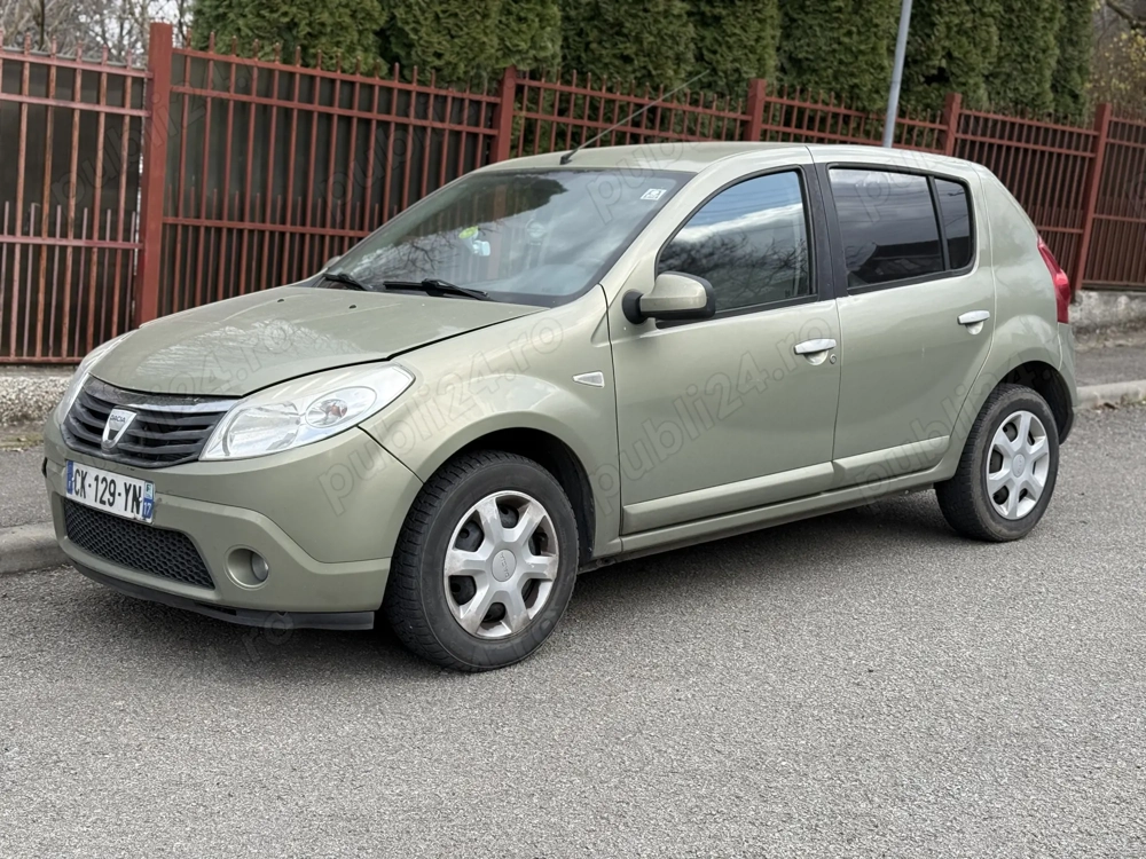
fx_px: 1589
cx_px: 573
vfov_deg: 30.3
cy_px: 430
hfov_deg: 39.7
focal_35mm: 48
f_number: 1.78
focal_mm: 6.76
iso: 80
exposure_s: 1/1795
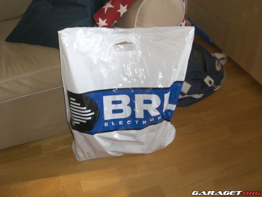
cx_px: 131
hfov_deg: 49.0
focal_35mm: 38
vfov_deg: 37.7
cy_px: 98
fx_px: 288
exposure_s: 1/60
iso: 200
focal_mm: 6.3
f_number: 3.1
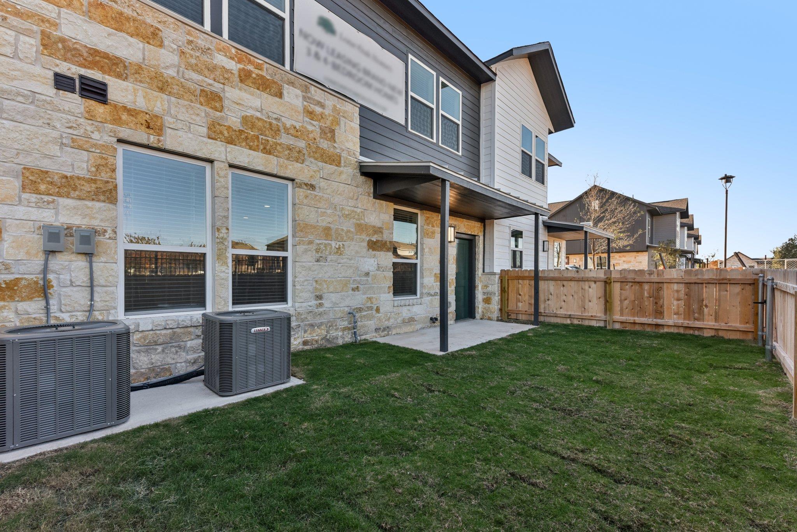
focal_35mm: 14
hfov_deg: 104.2
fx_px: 310
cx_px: 398
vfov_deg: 81.2
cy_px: 266
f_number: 8
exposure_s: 1/200
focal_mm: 14
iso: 400
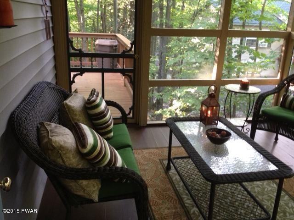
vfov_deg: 40.7
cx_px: 147
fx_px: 297
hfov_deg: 52.6
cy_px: 110
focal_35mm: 35
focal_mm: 4.28
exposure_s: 1/20
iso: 200
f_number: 2.4
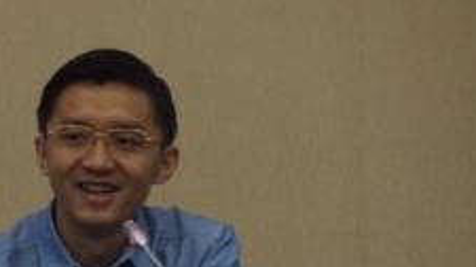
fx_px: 9885
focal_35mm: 784
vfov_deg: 1.5
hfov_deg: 2.8
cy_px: 162
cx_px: 133
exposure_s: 1/40
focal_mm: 250
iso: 1600
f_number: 6.3
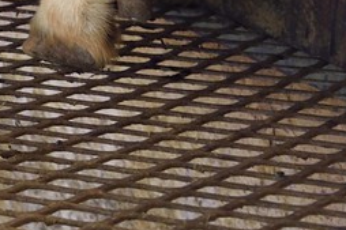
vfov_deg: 8.2
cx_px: -642
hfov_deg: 10.4
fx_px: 1450
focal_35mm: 151
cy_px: -376
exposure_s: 1/30
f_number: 5
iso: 800
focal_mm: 24
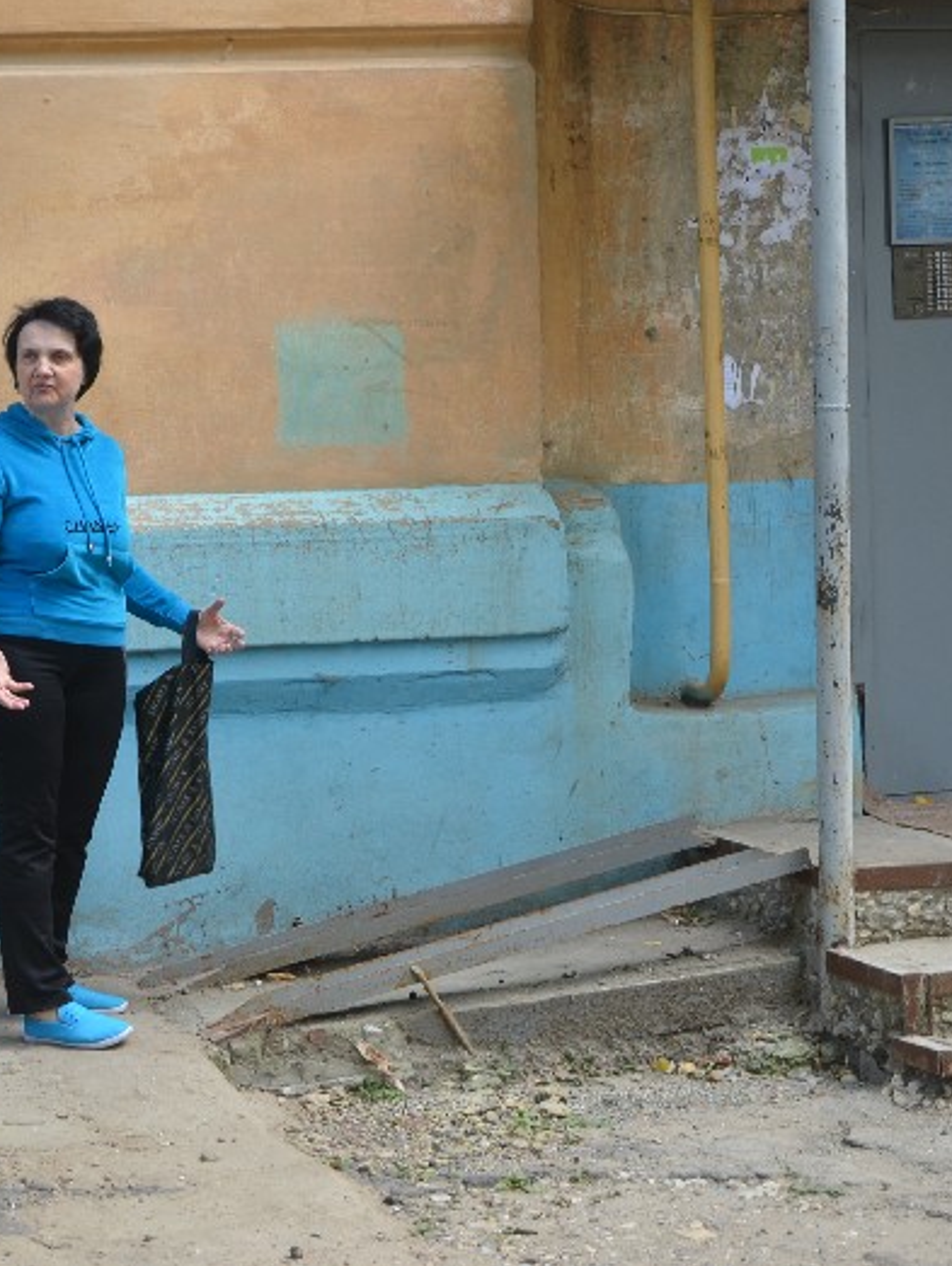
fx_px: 3223
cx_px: 235
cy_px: 627
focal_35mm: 88
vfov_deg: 22.2
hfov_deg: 16.7
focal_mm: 40
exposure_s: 1/125
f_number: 5.6
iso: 280
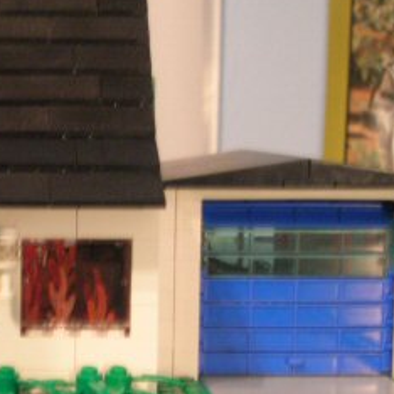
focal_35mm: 90
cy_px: 250
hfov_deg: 18.8
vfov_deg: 19.3
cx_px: 7
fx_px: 1159
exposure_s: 1/3.7
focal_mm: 7.7
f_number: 3.2
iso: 200
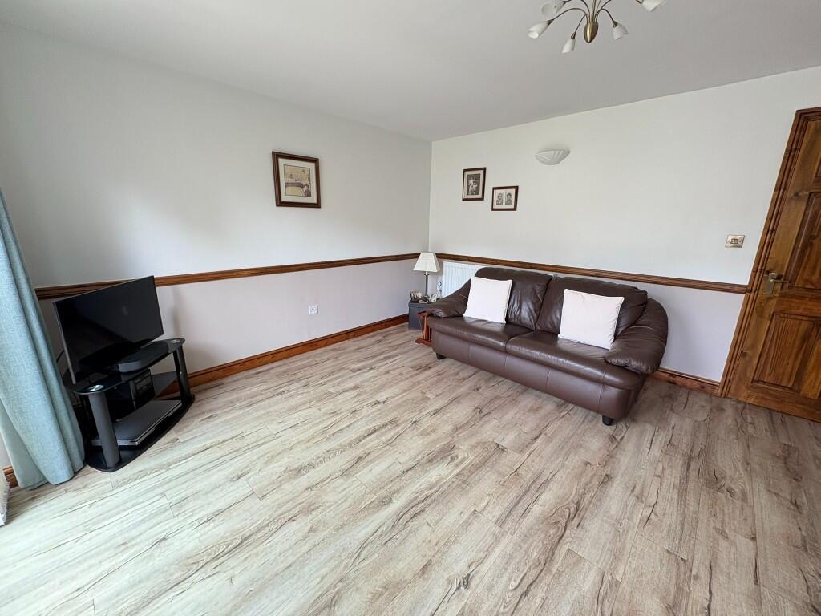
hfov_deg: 102.1
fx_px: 332
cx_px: 410
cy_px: 308
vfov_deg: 85.7
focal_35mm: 14
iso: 200
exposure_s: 1/99
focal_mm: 2.22
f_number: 2.2
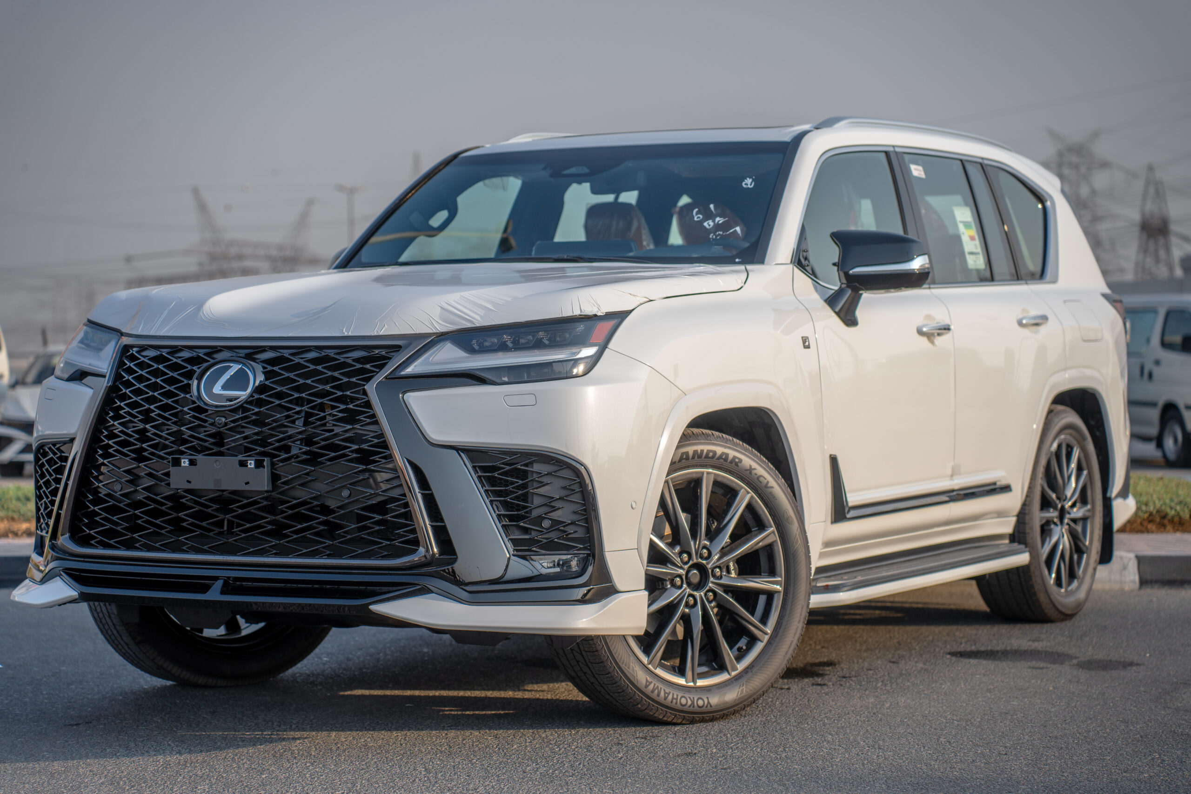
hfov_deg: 27.0
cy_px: 397
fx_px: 2481
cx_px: 596
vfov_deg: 18.2
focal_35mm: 75
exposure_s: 1/1500
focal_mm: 75
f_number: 2.8
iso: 125
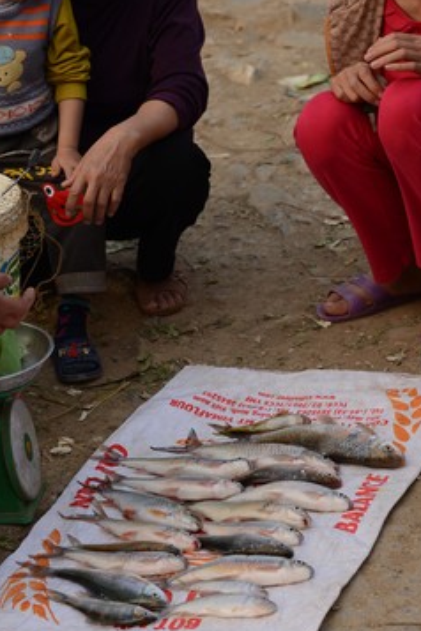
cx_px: 165
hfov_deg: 13.0
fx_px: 1842
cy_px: 227
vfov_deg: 19.4
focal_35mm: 105
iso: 200
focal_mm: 50
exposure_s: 1/400
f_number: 4
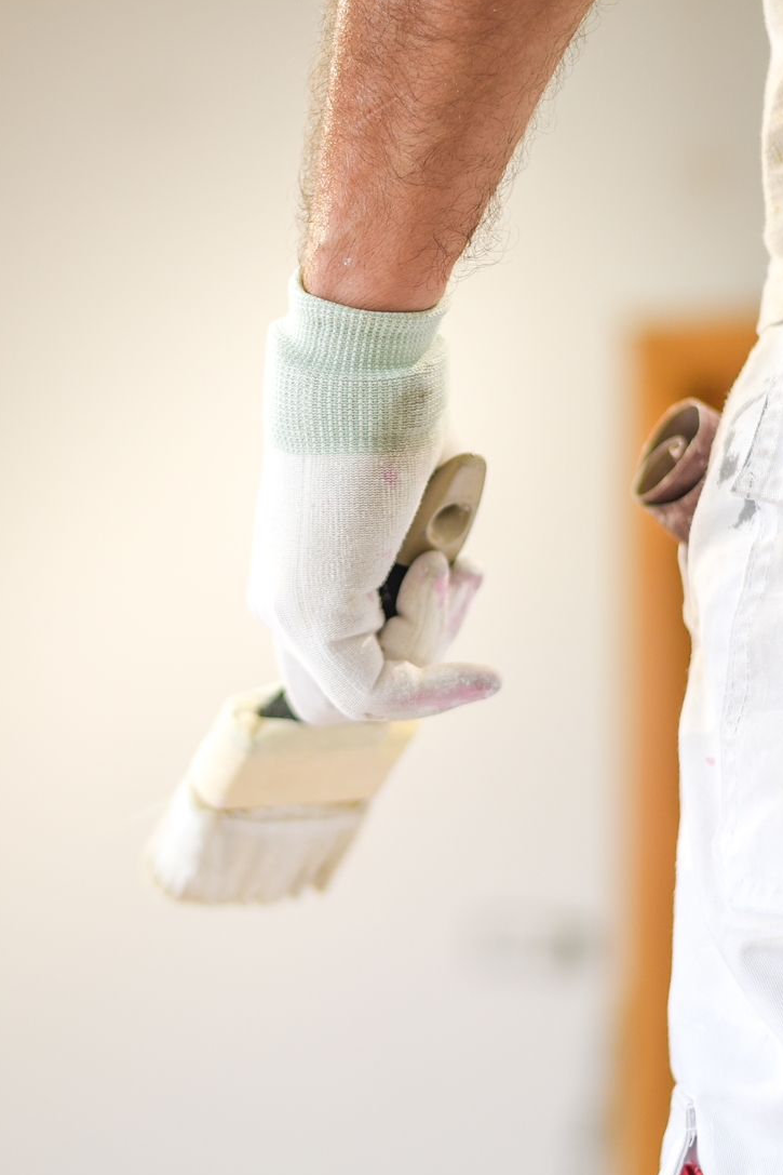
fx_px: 3000
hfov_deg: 14.9
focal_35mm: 92
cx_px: 329
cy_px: 623
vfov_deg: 22.1
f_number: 1.8
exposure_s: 1/160
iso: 200
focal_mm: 50
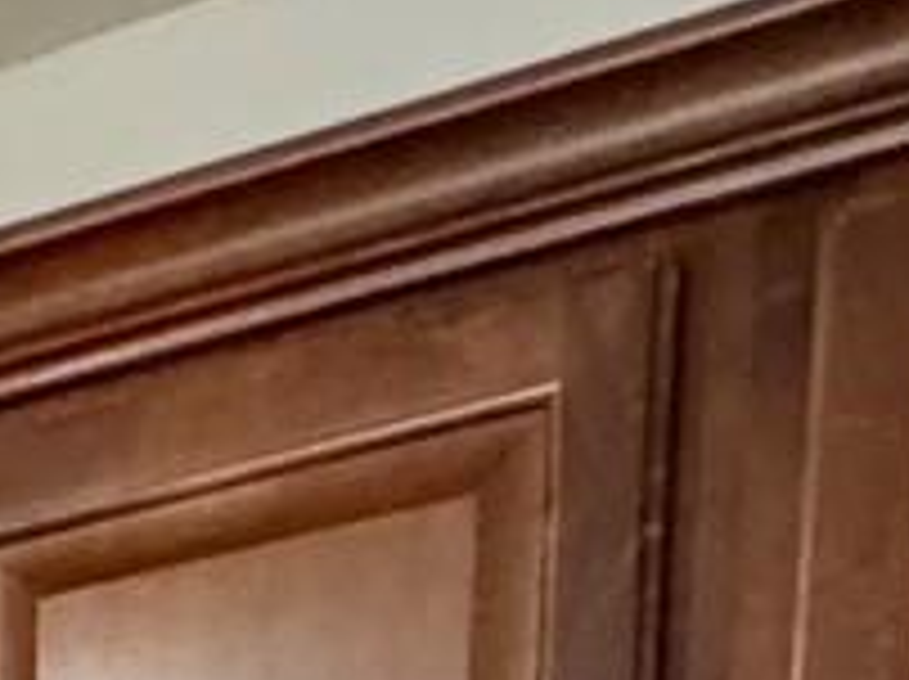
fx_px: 2911
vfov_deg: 8.3
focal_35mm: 111
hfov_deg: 15.9
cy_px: 2612
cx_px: -544
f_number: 2.2
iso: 500
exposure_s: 1/60
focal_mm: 2.22
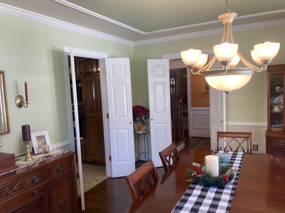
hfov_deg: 63.4
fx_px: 231
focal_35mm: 28
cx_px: 142
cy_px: 106
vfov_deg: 49.7
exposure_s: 1/60
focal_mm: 3.99
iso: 50
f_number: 1.8
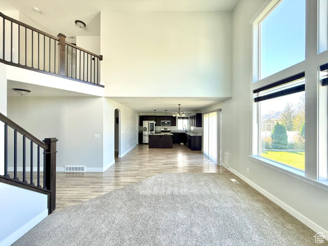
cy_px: 123
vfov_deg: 85.7
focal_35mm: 14
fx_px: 133
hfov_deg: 102.1
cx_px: 164
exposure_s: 1/99
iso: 64
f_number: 2.2
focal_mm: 2.22
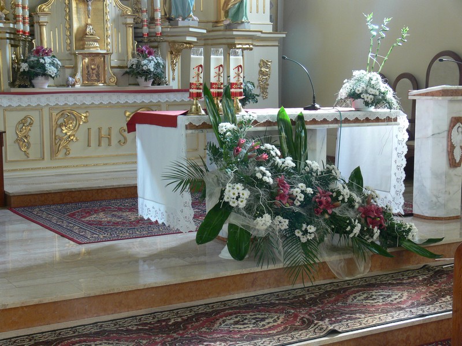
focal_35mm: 58
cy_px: 173
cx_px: 231
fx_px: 774
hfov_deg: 33.2
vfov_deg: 25.2
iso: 125
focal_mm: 12.2
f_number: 3.2
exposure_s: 1/30
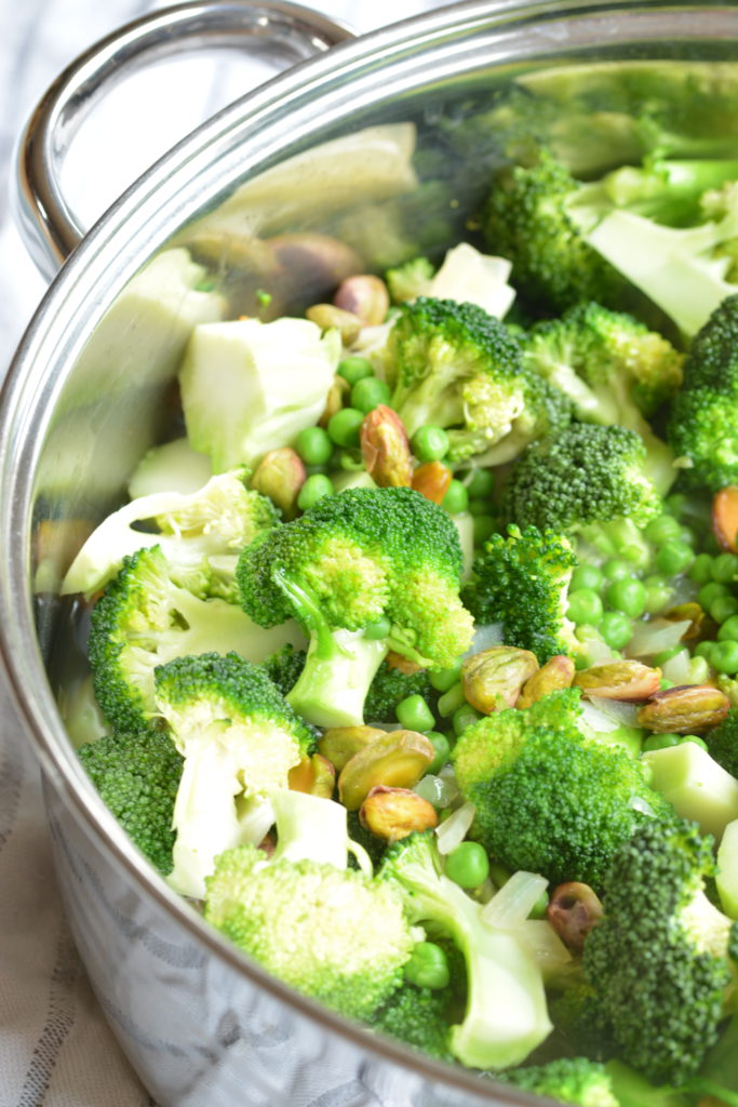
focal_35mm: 158
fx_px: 4841
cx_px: 369
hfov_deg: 8.7
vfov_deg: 13.0
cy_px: 554
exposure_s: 1/5
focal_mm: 105
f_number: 7.1
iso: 200
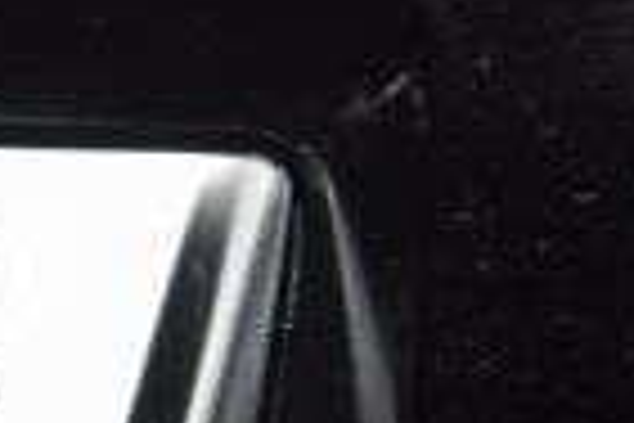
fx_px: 8400
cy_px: 403
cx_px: -175
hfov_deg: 4.3
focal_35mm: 477
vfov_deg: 2.9
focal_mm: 70
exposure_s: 1/125
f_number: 8
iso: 100
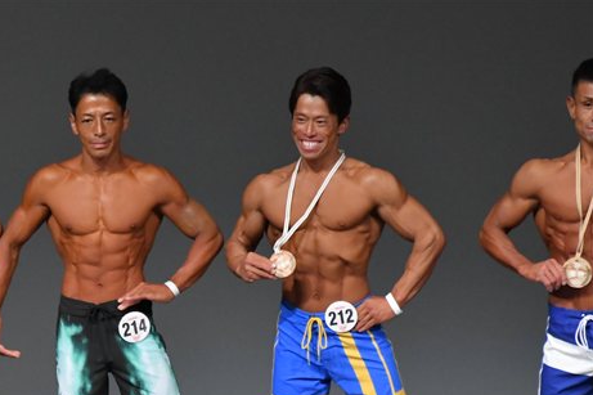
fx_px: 10390
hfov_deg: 3.3
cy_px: 331
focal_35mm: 631
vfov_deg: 2.2
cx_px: 97
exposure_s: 1/400
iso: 5000
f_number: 5.6
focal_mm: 250
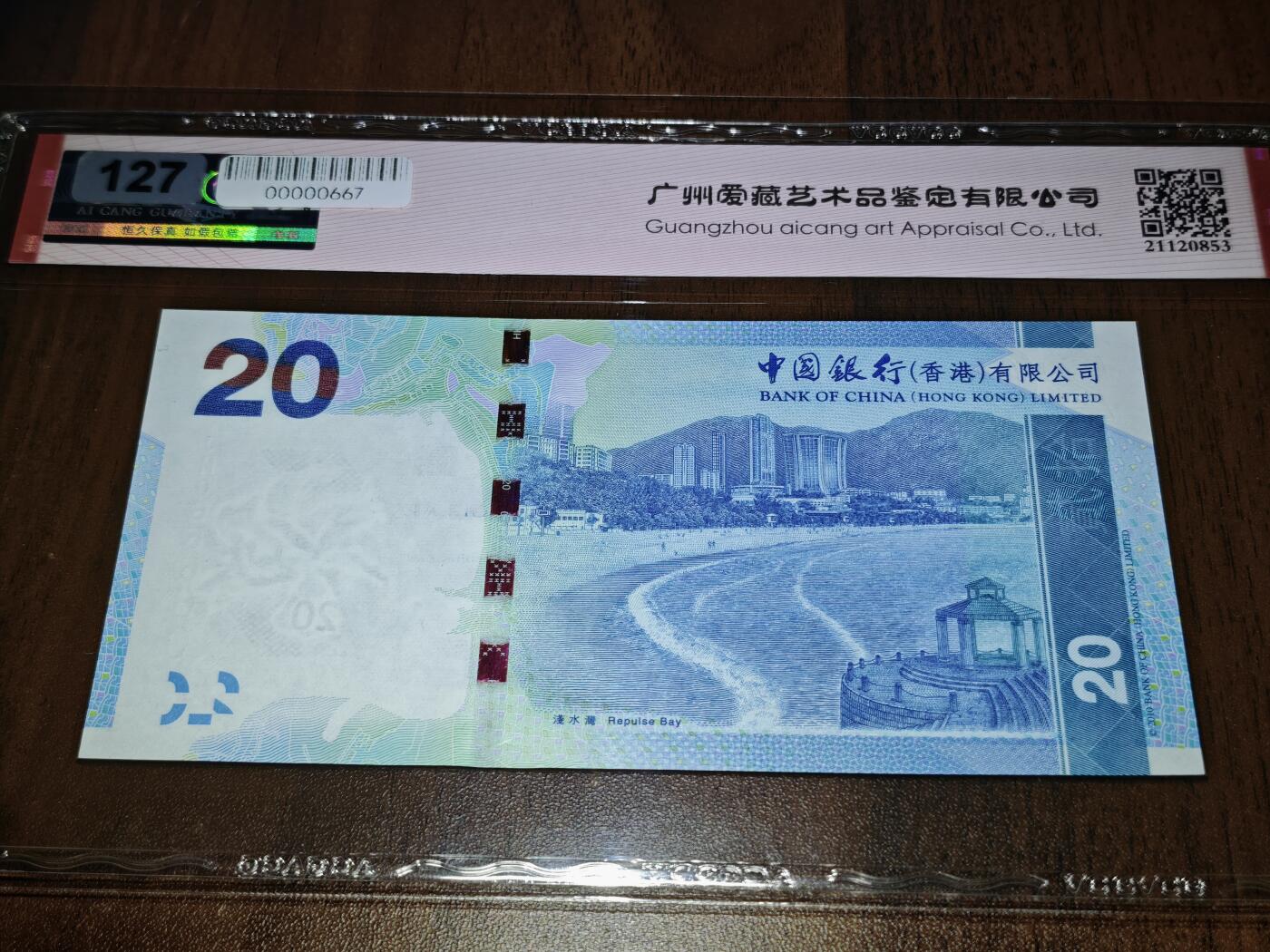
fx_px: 1834
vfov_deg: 29.1
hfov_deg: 38.2
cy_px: 476
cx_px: 635
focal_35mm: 50
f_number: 1.63
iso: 125
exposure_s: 1/104
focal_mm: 5.85
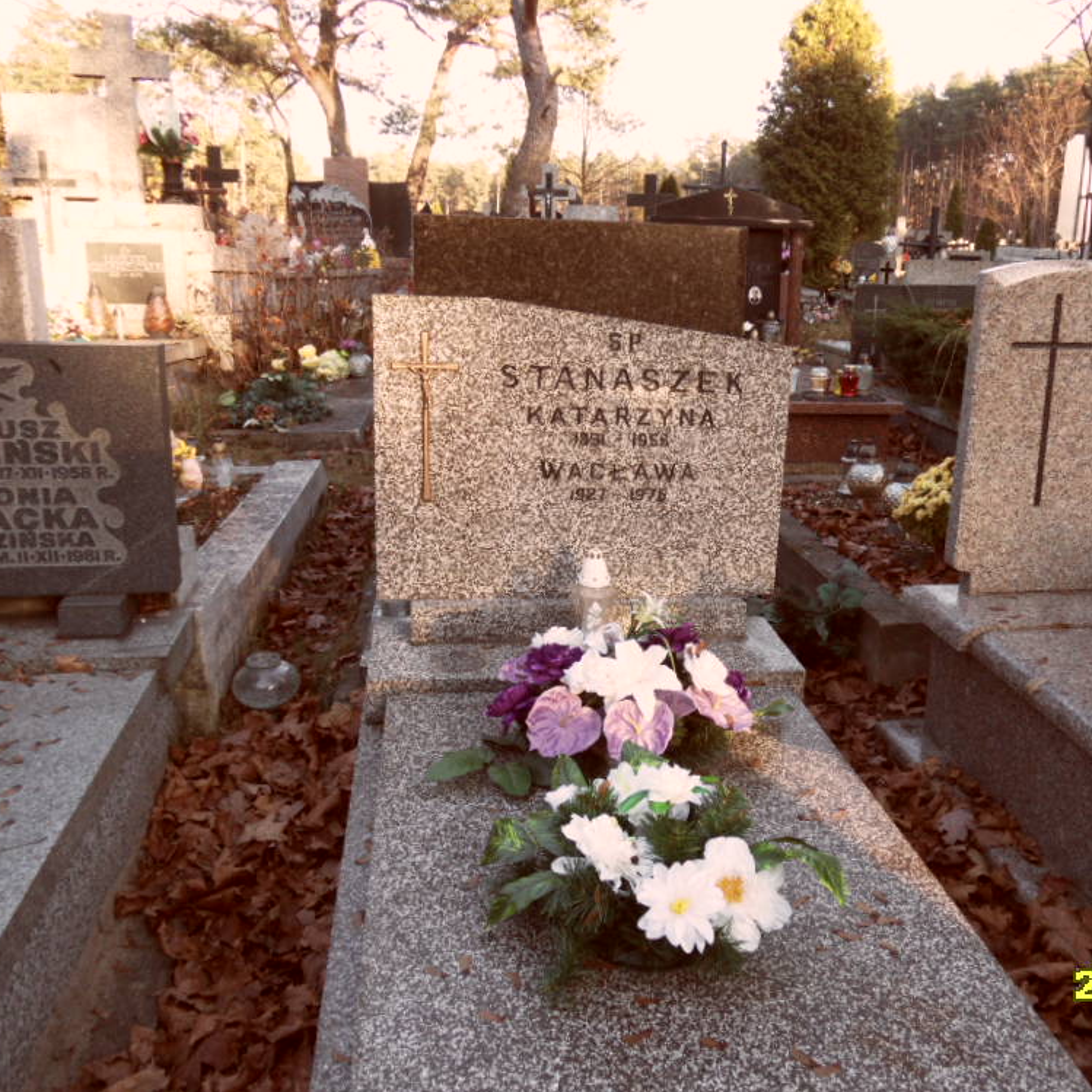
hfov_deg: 55.4
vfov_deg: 55.6
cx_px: 630
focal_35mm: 29
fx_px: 1035
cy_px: 541
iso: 80
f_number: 3.2
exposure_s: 1/90
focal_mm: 3.9
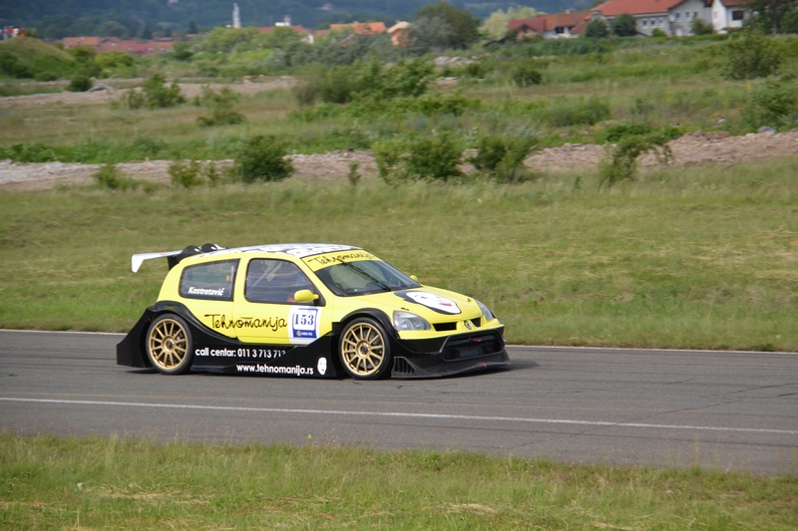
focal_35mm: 158
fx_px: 3490
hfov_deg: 13.0
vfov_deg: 8.7
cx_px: 399
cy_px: 266
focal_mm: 105
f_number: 5.3
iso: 400
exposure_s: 1/1250
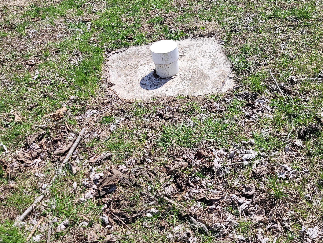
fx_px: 317
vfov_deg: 41.6
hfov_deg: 53.9
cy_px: 94
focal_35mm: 34
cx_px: 176
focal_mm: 5.4
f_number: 1.8
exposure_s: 1/1849
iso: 40
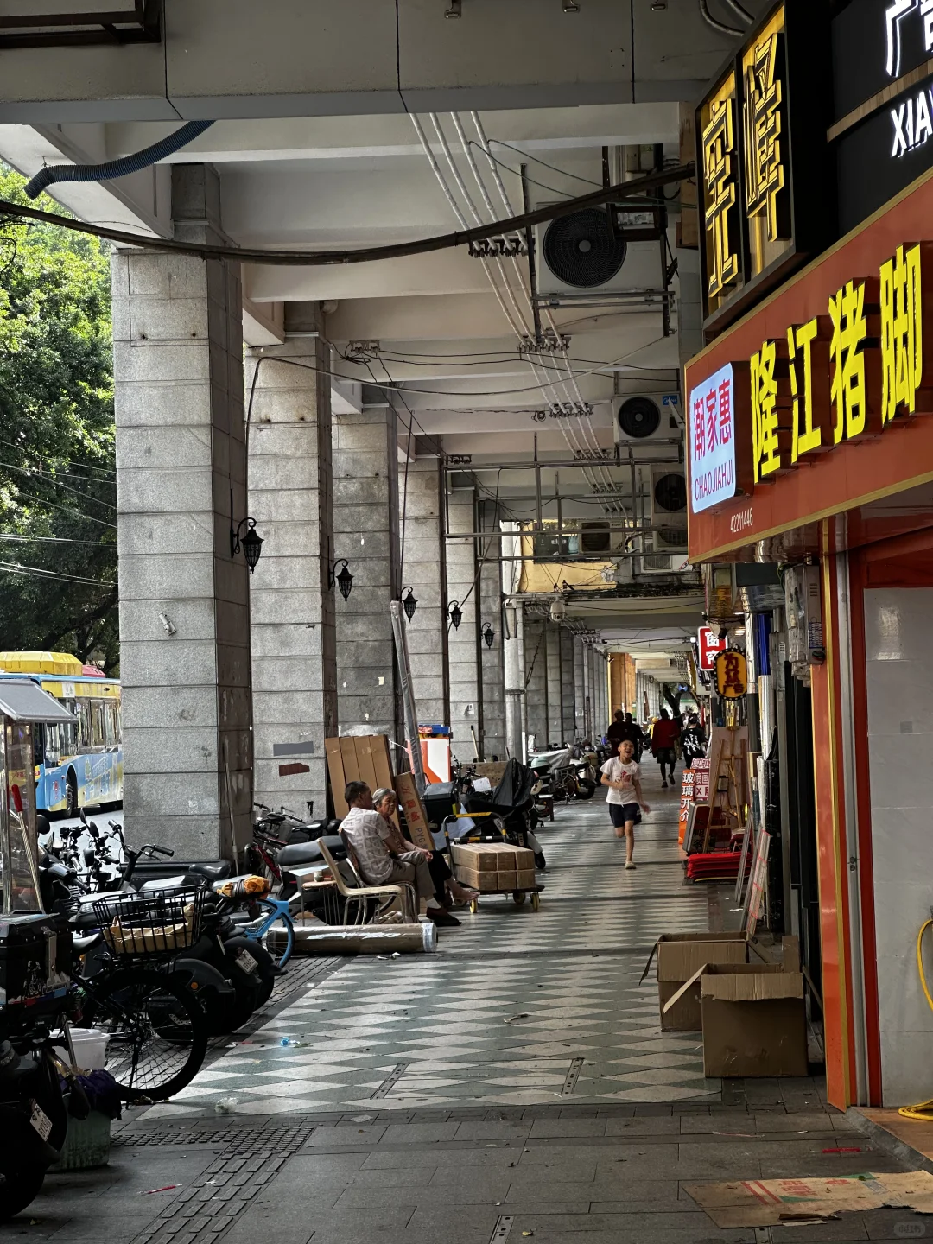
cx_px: 466
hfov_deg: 19.1
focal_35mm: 77
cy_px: 622
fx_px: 2767
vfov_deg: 25.3
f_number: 2.8
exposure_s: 1/99
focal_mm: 9
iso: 80
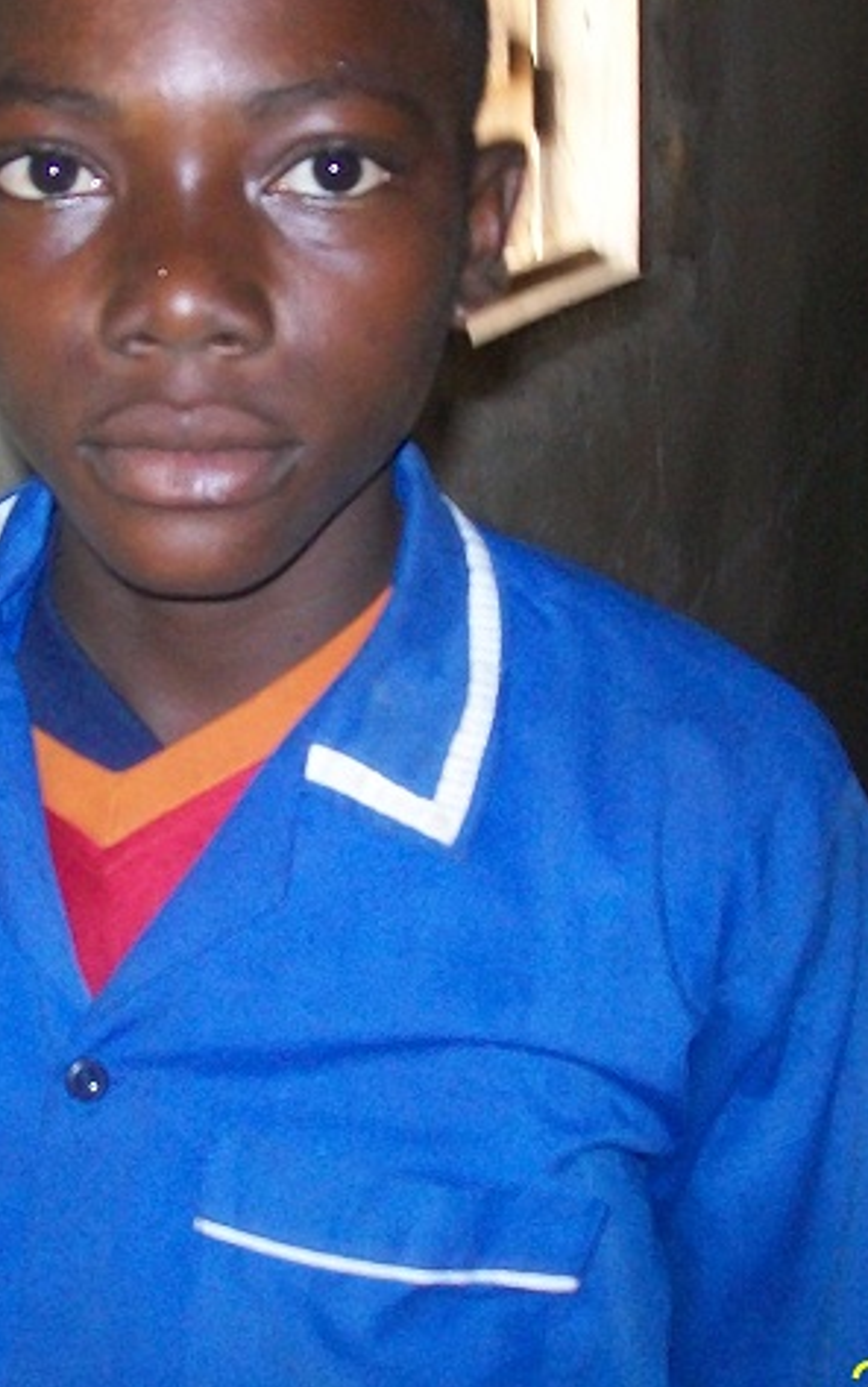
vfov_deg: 29.4
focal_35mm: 70
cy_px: 652
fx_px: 2647
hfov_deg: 18.4
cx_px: 114
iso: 160
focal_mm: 6
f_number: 2.7
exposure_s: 1/60
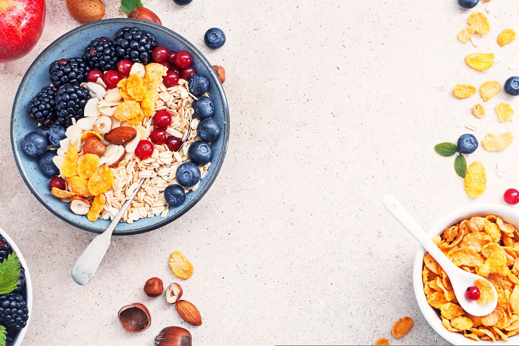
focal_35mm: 60
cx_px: 263
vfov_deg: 22.8
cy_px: 152
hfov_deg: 33.6
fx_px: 859
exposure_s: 1/160
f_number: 8
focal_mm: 35
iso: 100
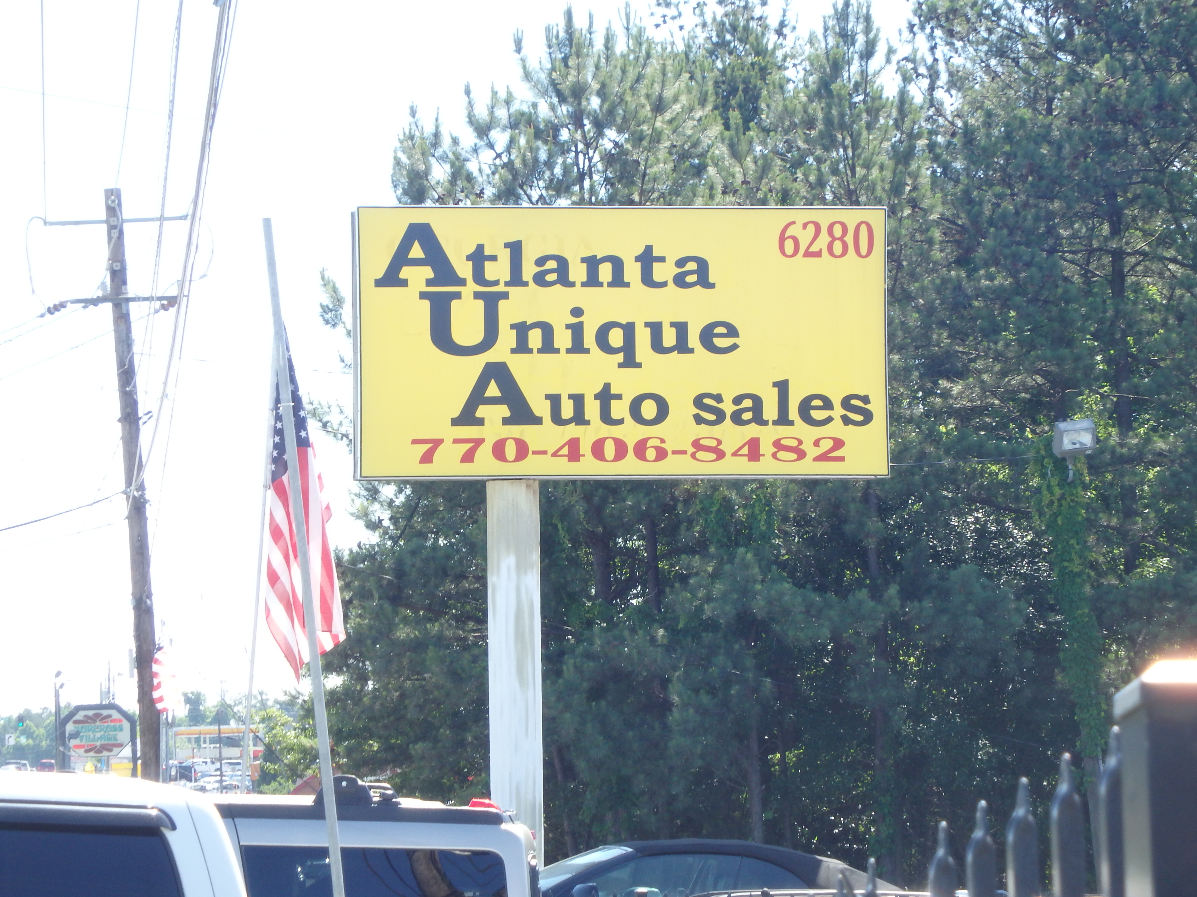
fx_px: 4392
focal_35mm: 127
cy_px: 448
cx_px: 598
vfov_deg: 11.7
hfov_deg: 15.5
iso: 200
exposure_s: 1/160
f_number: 5.7
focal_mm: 22.8
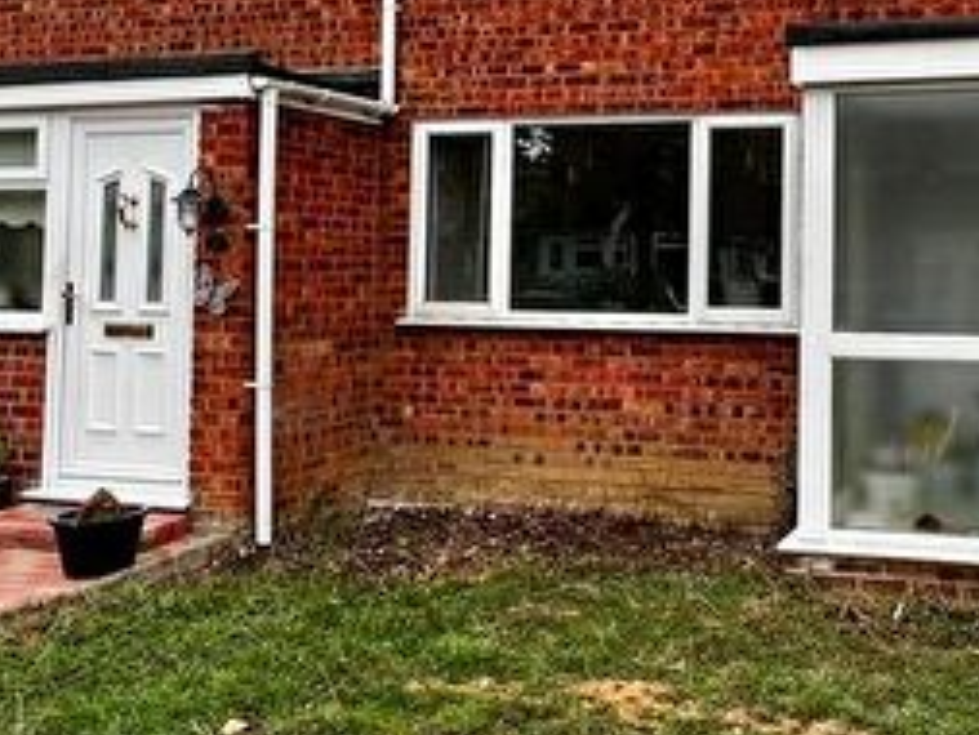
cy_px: 226
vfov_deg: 39.1
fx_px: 1019
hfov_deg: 47.7
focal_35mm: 36
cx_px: 820
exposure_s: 1/159
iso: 32
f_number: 1.8
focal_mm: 1.57
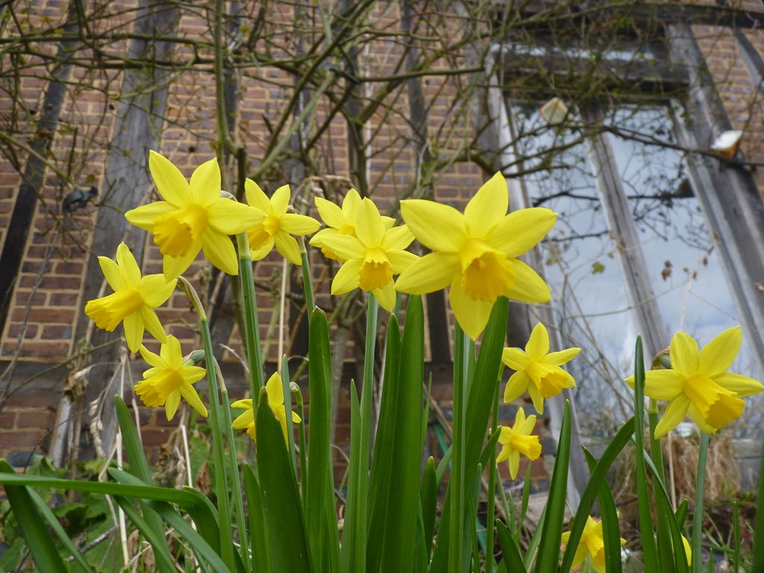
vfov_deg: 51.4
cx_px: 382
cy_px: 286
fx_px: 596
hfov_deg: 65.3
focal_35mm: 27
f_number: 2.8
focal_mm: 4.8
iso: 80
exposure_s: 1/60
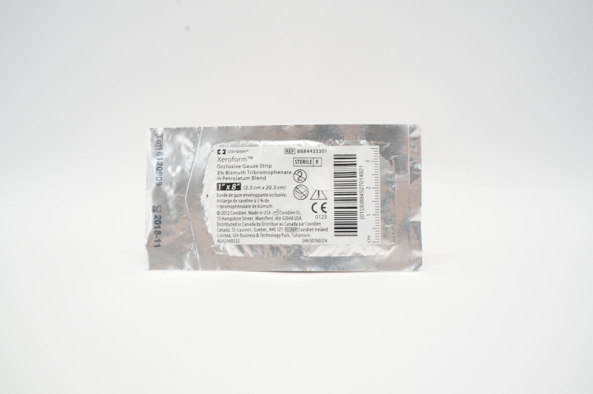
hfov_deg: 67.4
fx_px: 444
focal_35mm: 27
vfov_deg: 47.8
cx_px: 296
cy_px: 197
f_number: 14
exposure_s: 1/13
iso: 800
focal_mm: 18
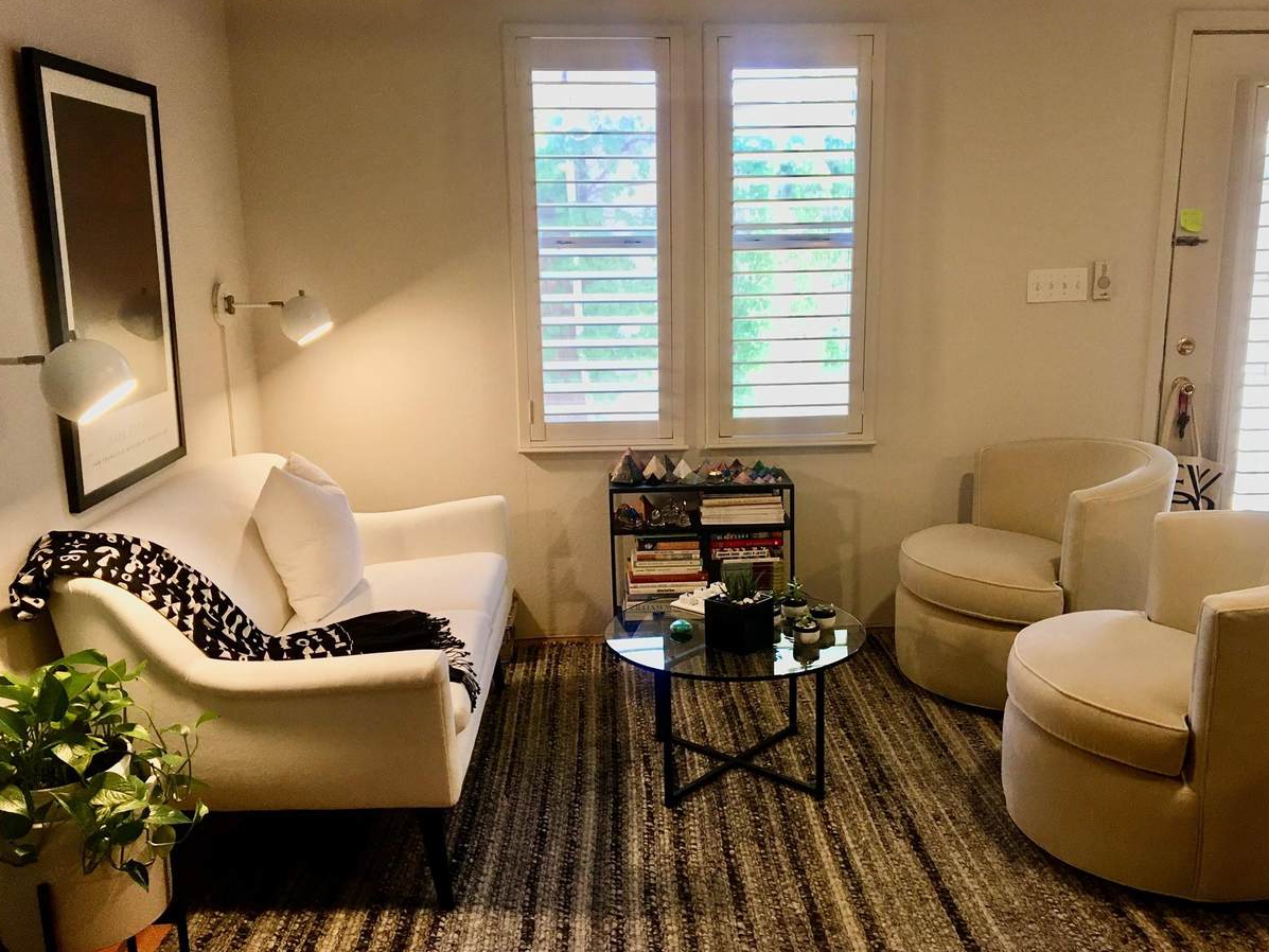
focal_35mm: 31
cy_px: 478
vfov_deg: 45.4
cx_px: 670
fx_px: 1137
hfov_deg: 58.3
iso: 40
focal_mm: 4.15
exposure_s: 1/30
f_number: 2.2
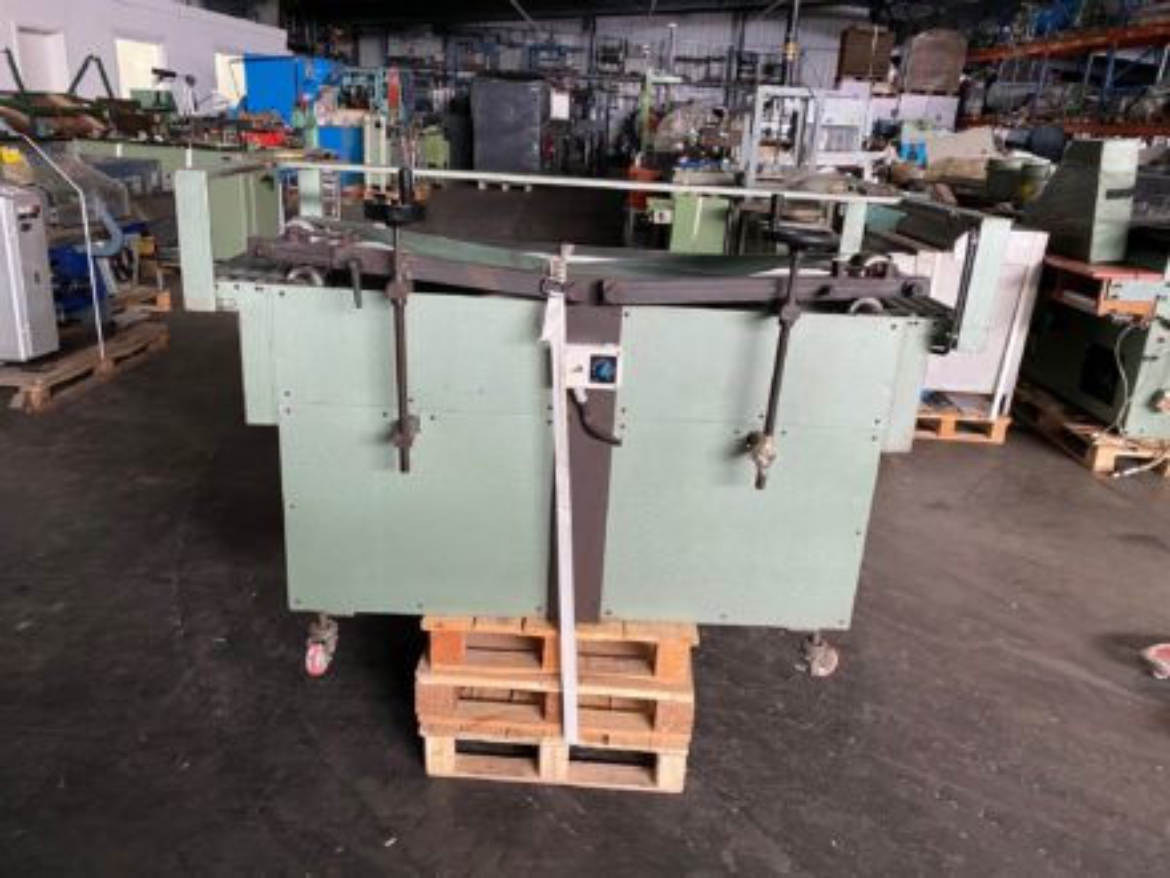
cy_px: 439
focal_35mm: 26
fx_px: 879
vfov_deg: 53.1
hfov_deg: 67.3
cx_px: 585
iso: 320
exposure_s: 1/50
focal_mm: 4.25
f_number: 1.8
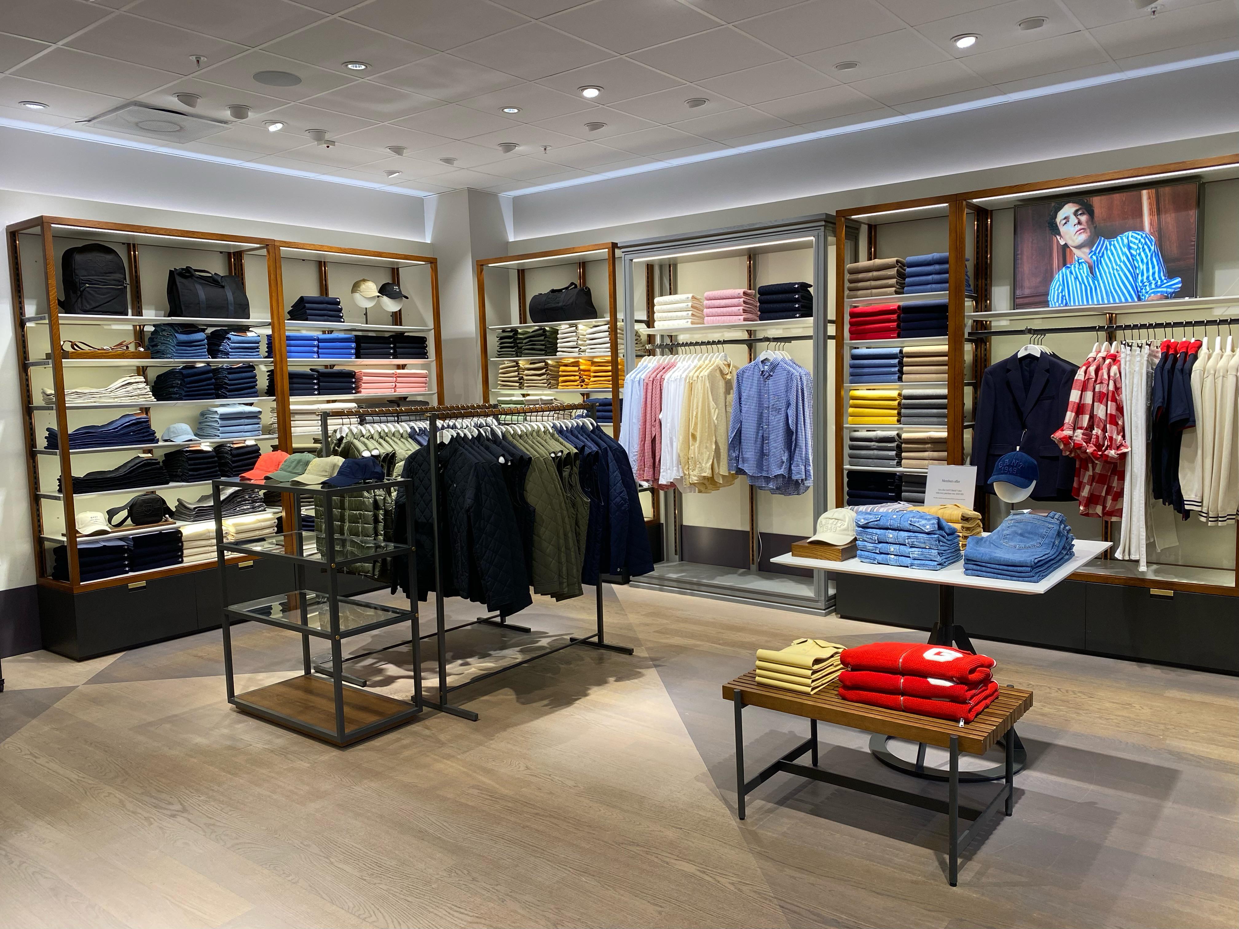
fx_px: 931
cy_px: 464
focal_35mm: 26
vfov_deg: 53.1
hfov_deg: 67.3
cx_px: 620
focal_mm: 4.25
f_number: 1.8
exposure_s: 1/100
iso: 64
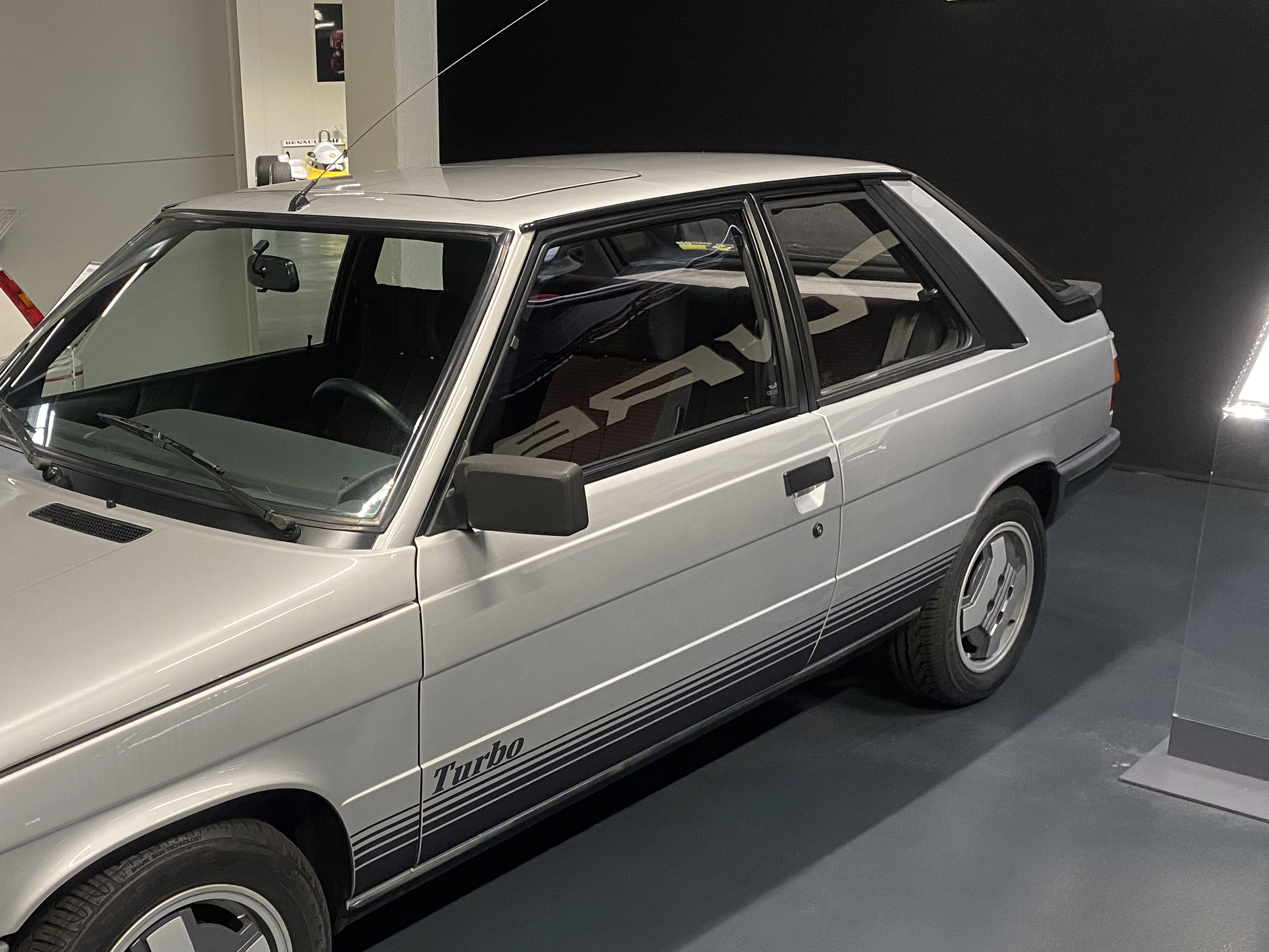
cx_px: 356
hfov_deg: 46.5
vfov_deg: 36.5
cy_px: 624
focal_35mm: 39
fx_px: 1430
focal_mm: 4.25
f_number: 1.8
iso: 200
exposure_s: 1/60
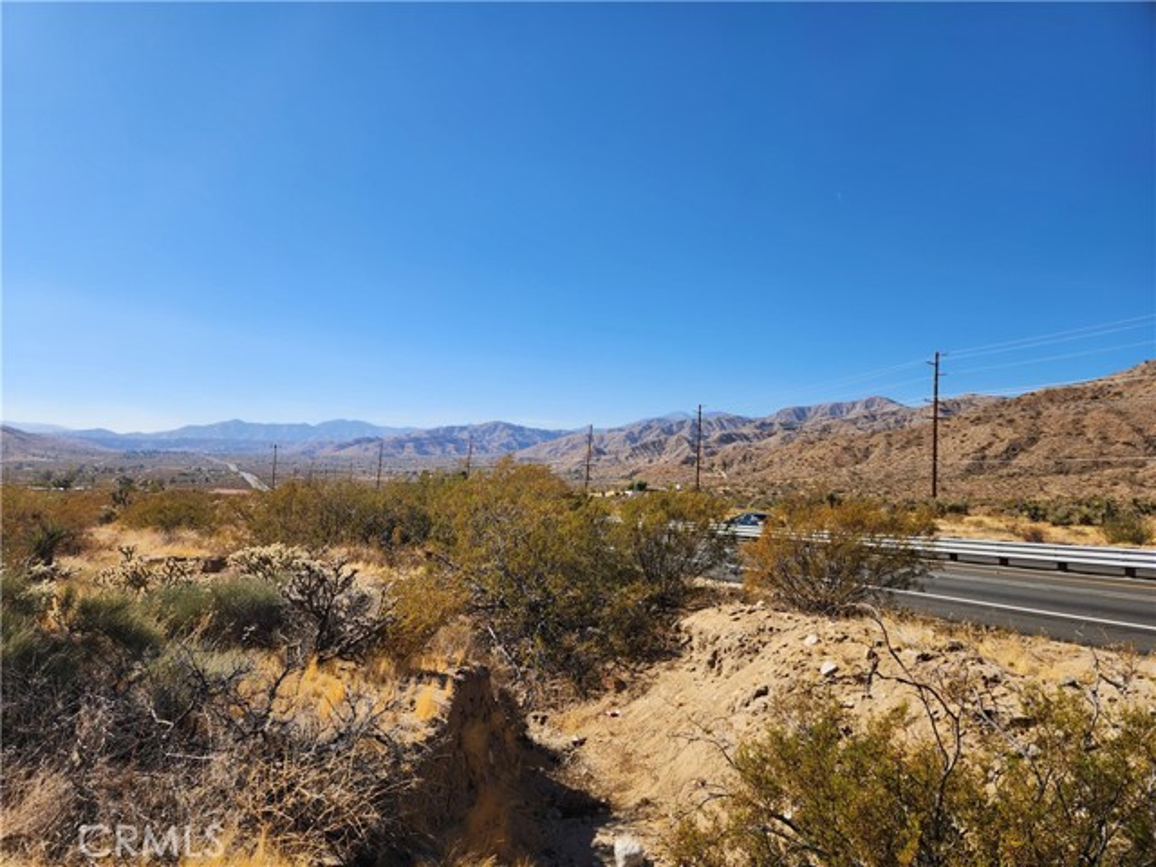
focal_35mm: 23
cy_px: 434
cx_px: 578
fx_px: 768
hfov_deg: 73.9
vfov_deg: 58.9
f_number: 1.8
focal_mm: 5.4
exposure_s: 1/1899
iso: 20
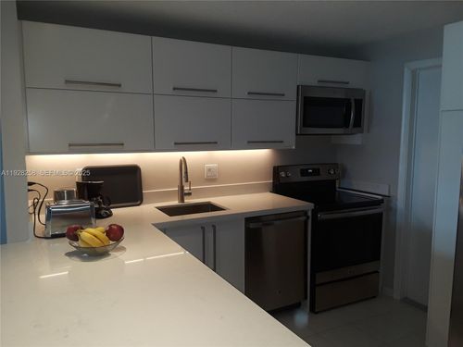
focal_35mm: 28
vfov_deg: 49.7
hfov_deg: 63.4
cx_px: 232
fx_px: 375
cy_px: 174
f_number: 1.9
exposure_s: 1/60
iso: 64
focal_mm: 2.9
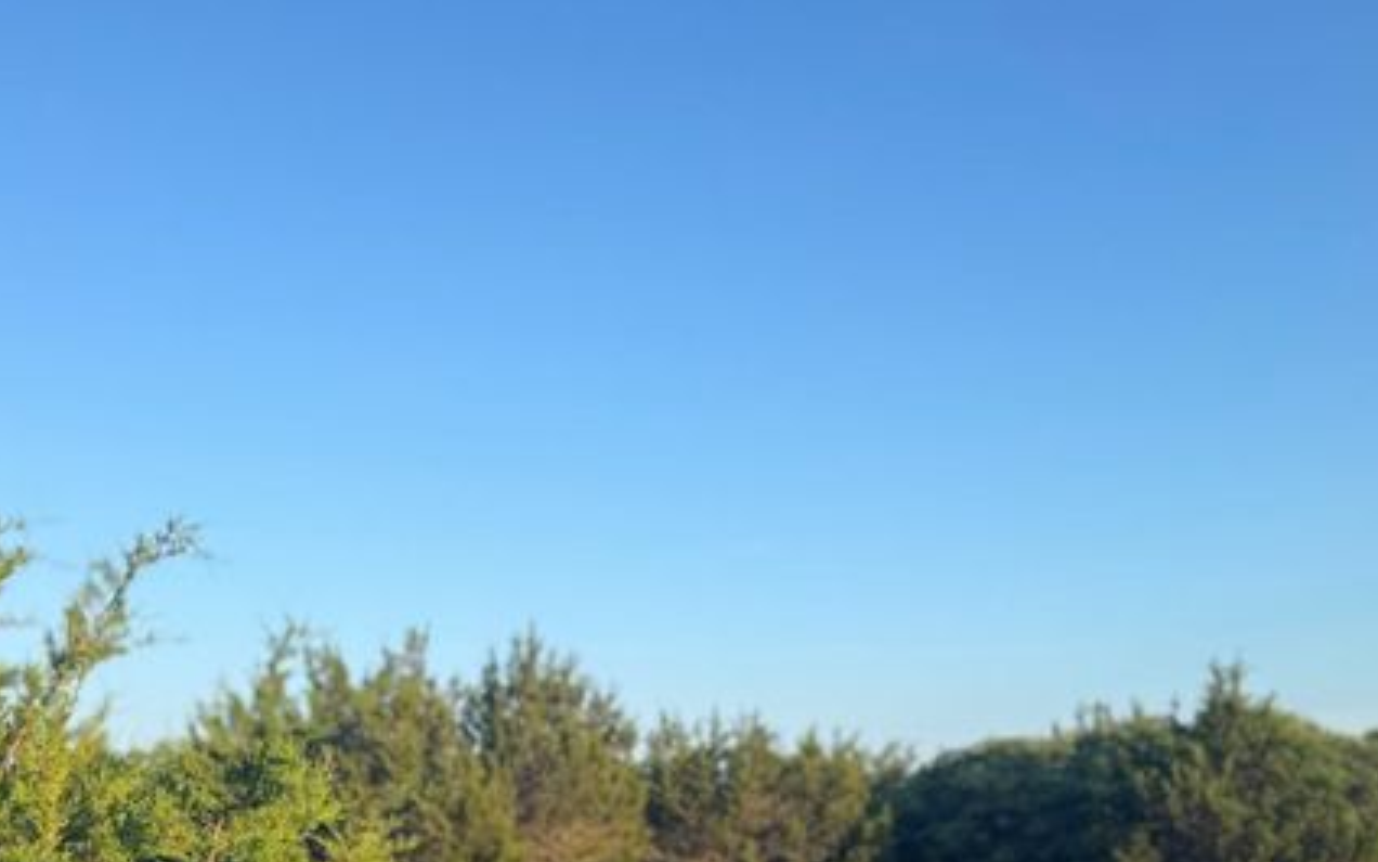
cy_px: 968
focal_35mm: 40
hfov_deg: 49.2
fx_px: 1502
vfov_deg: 28.7
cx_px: 734
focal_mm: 6.76
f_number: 1.78
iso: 80
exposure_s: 1/460
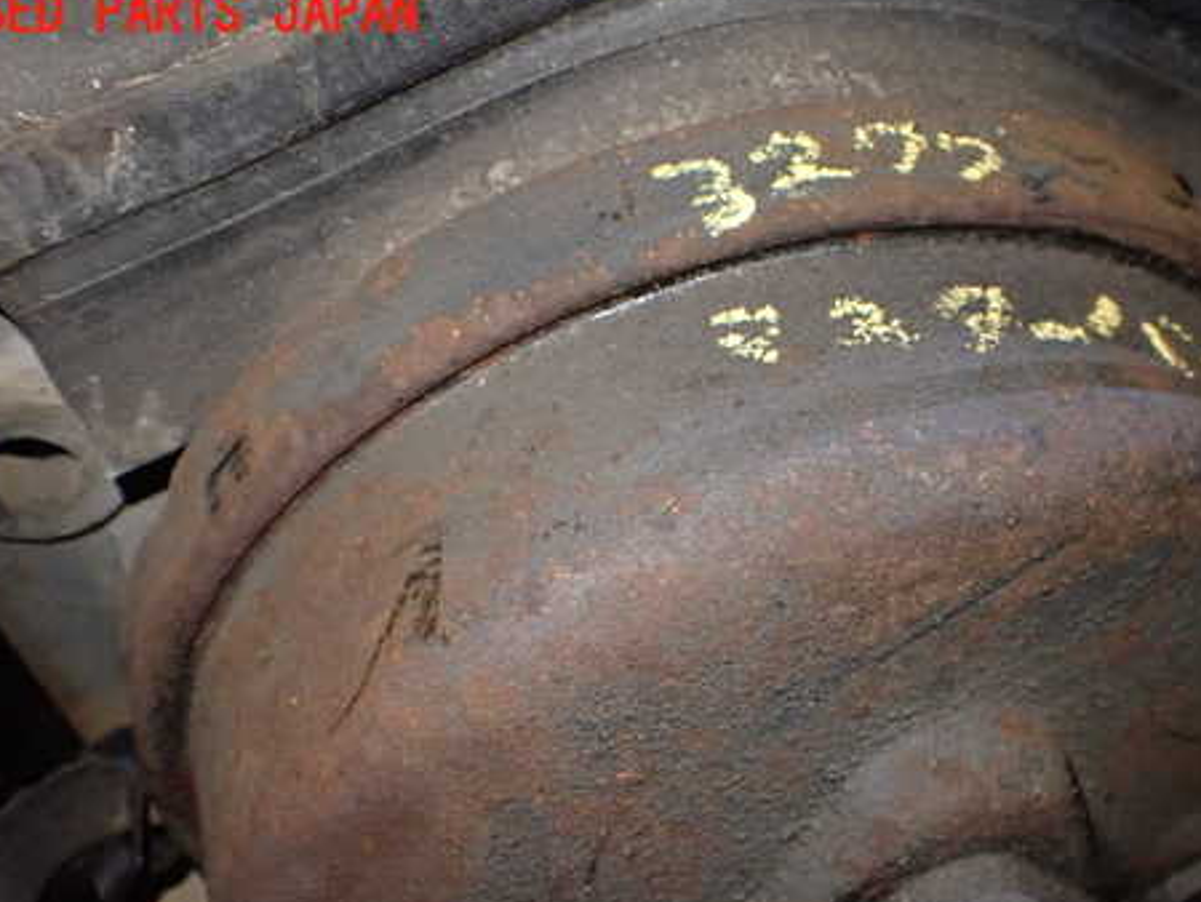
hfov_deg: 46.5
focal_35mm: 40
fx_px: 1389
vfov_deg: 35.7
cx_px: 734
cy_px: 582
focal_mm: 5.4
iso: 800
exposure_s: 1/30
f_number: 2.3
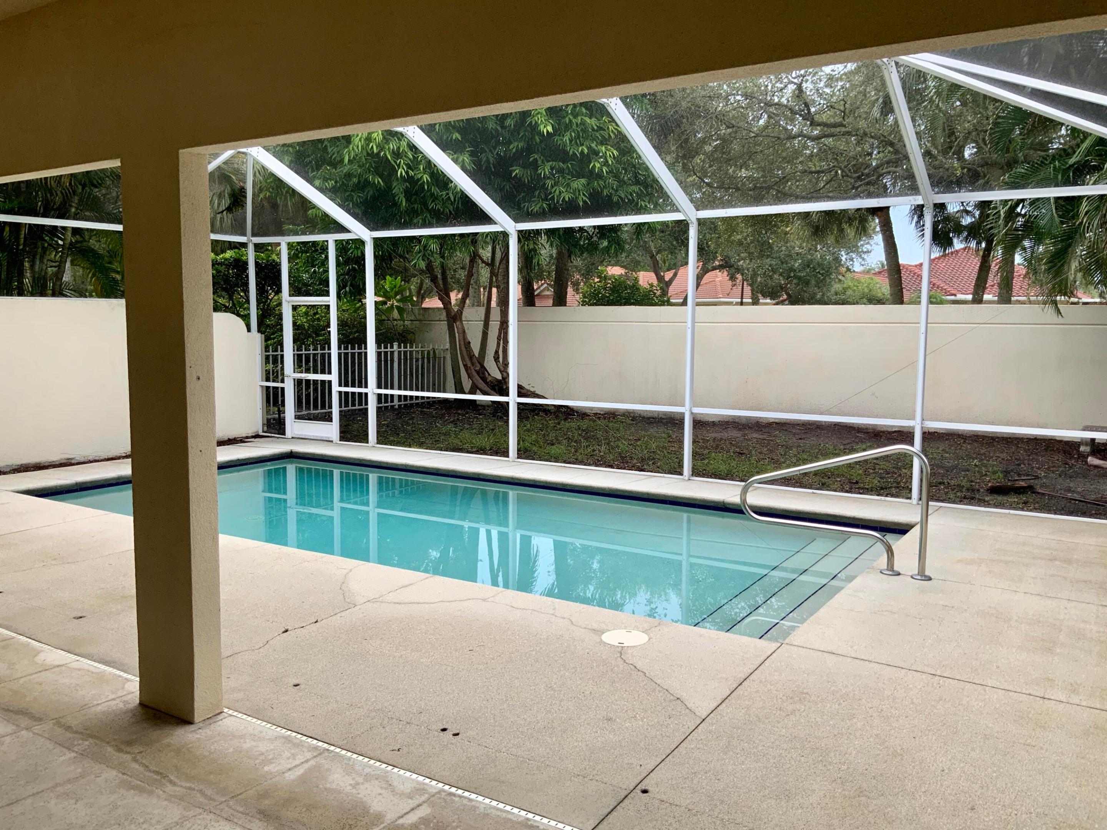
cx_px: 554
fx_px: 927
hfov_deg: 61.7
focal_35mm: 29
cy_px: 415
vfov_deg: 48.2
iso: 32
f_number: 1.8
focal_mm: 3
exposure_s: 1/120
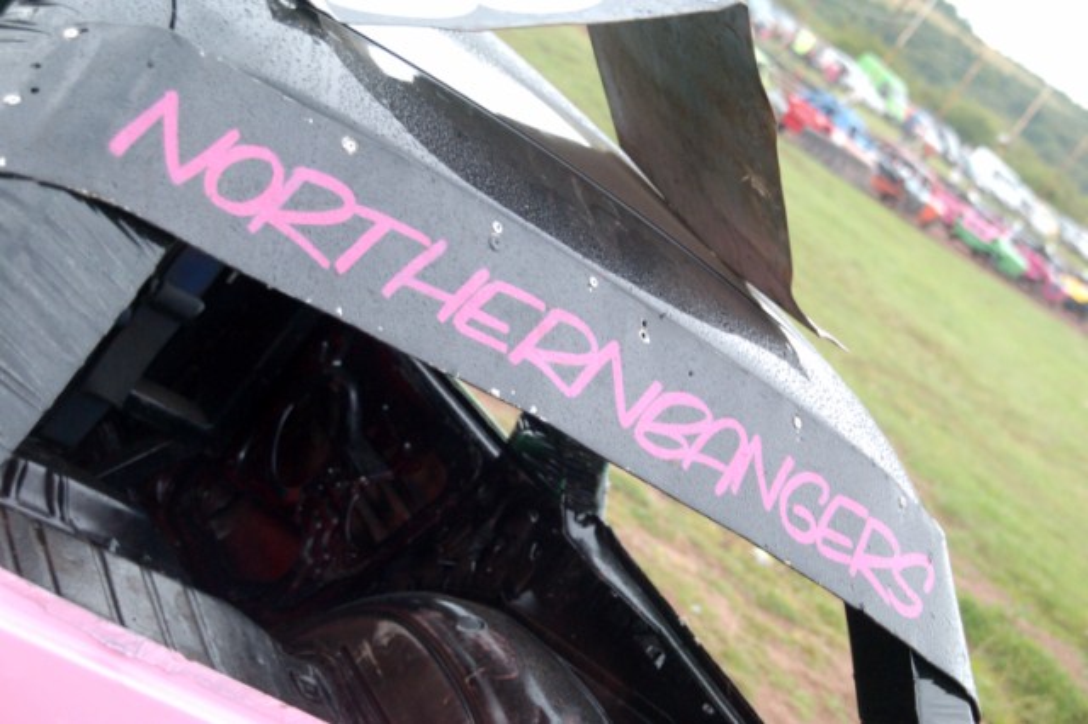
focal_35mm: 69
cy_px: 362
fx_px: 2084
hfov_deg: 29.3
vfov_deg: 19.7
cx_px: 544
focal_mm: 46
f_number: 5
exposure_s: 1/100
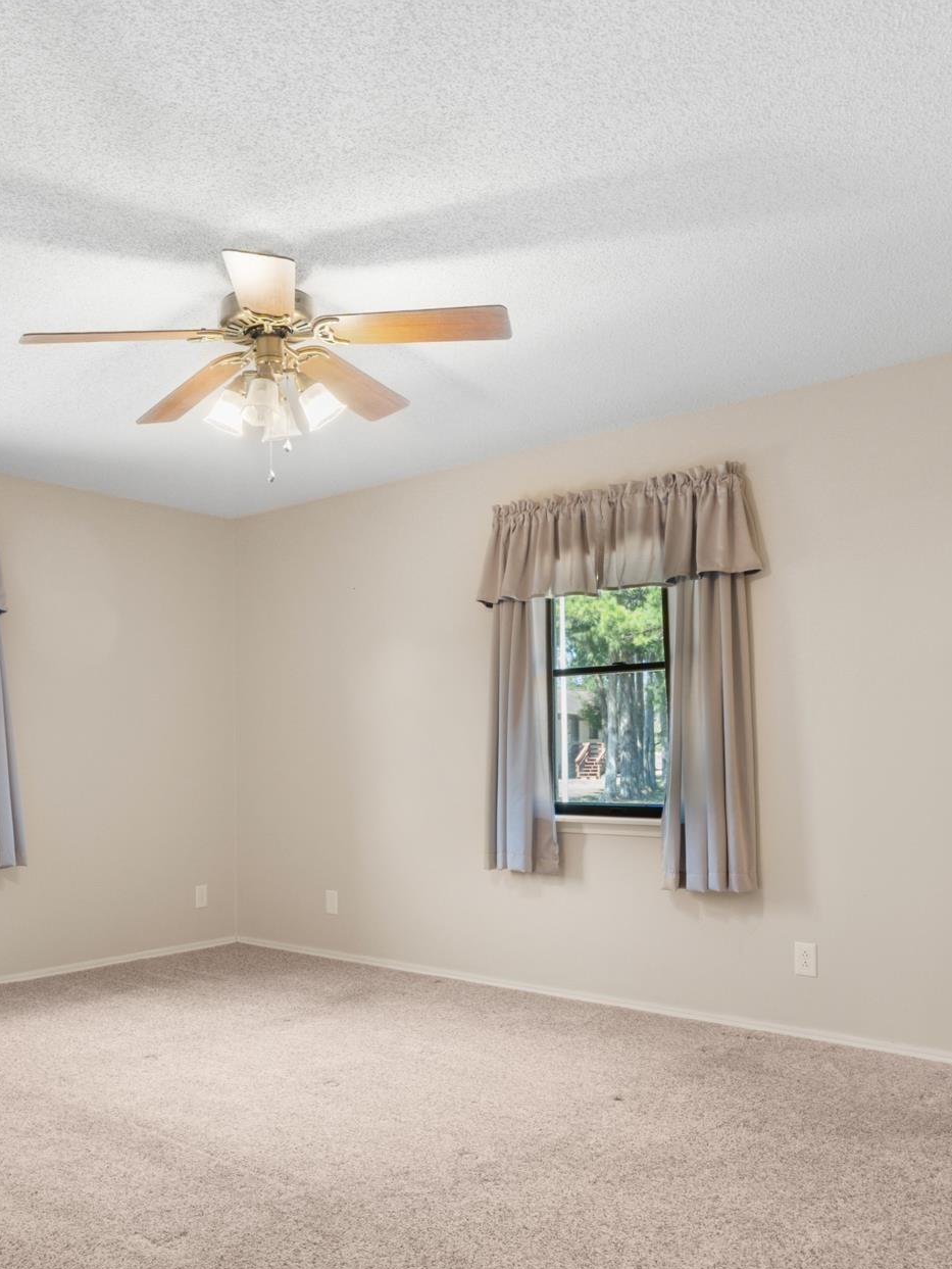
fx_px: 1063
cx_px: 341
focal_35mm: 29
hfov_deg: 47.7
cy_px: 760
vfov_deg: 61.1
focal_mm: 10
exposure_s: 1/20
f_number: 9
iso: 200
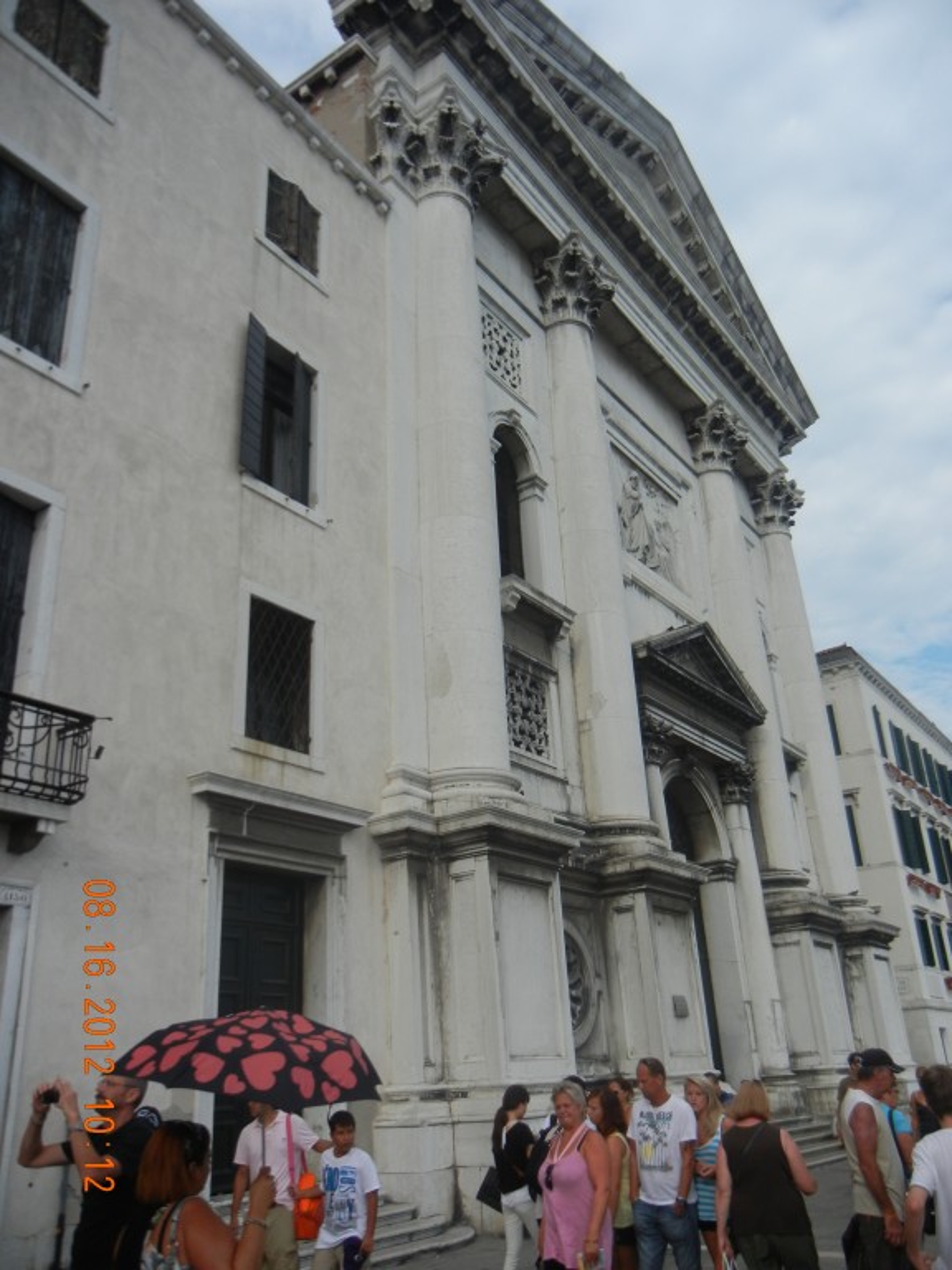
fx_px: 1100
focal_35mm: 30
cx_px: 476
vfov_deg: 60.0
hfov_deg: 46.8
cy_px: 635
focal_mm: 5.4
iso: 160
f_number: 7
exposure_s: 1/339
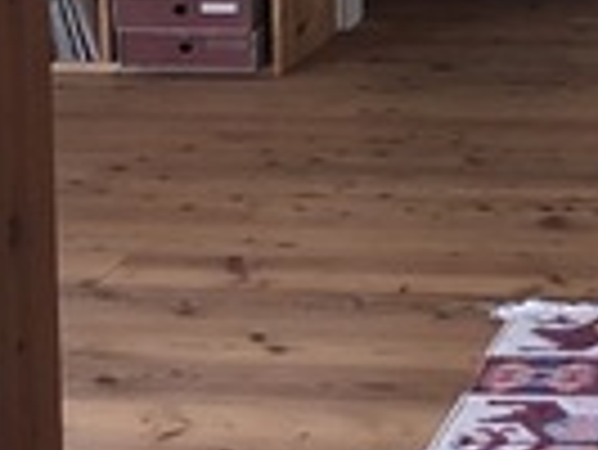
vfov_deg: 6.7
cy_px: -500
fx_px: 3718
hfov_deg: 8.8
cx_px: 1070
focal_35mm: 215
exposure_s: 1/40
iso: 20
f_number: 1.8
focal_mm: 3.99
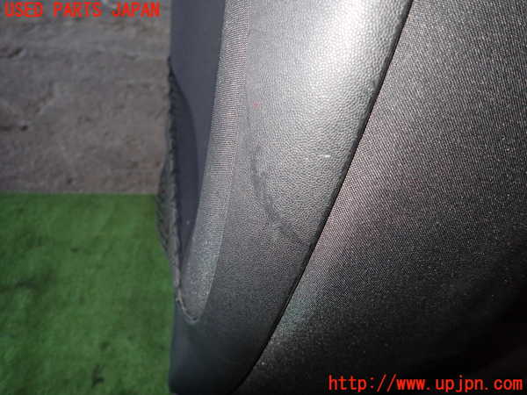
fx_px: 381
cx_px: 264
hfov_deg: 69.4
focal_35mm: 25
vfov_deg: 54.9
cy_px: 198
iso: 320
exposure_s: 1/30
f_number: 5.6
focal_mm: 4.5
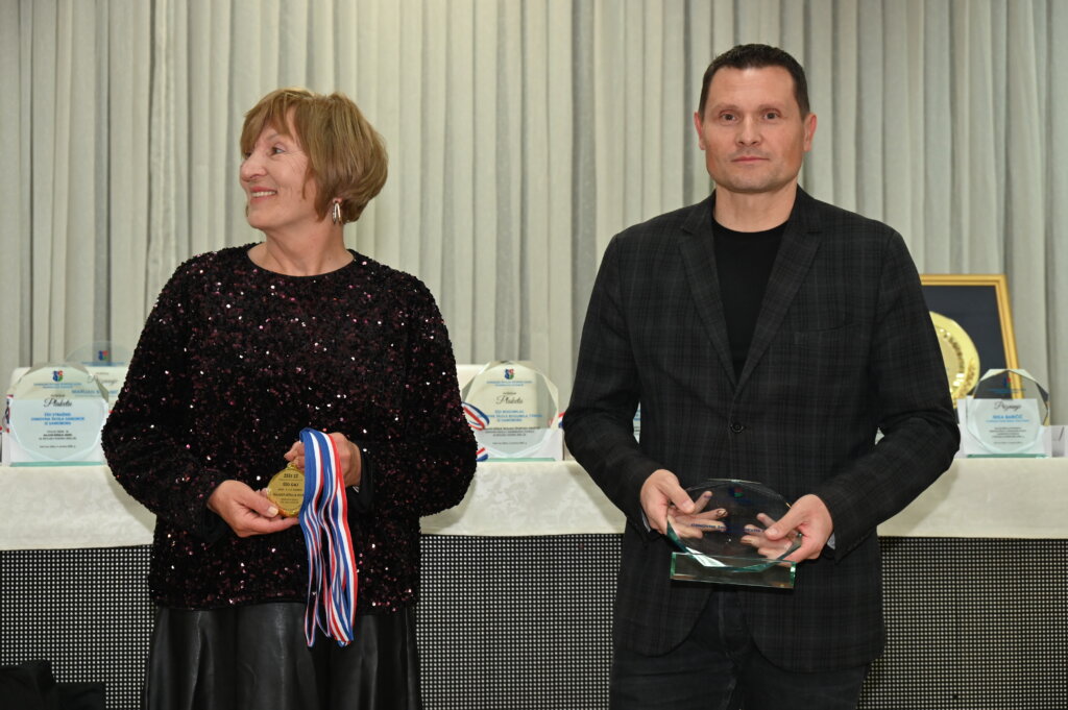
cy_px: 355
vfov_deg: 20.9
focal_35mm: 65
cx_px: 534
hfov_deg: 31.0
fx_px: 1927
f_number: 6
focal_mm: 65
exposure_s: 1/60
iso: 2000
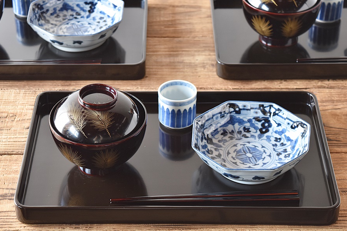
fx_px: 805
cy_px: 115
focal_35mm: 84
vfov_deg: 16.4
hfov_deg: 24.3
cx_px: 172
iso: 400
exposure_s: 1/3
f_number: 6.3
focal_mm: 55
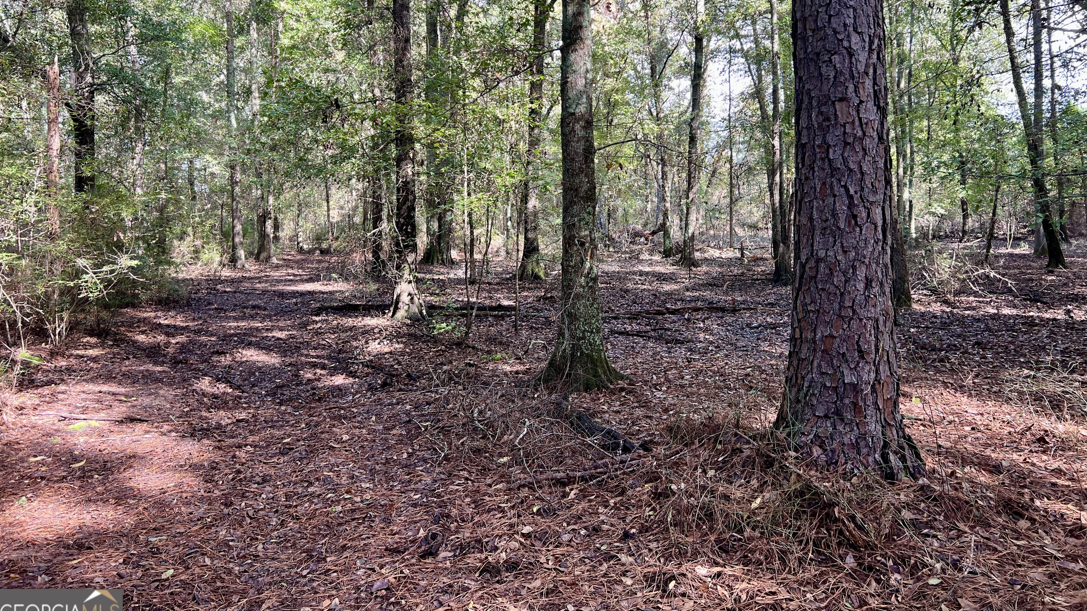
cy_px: 214
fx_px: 836
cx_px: 554
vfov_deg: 39.8
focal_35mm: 29
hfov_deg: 66.1
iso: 64
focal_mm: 5.7
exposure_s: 1/121
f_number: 1.5
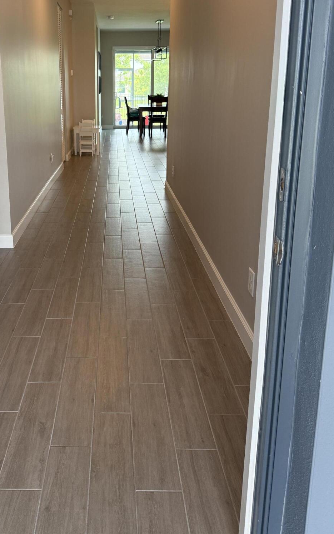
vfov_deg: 56.1
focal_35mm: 34
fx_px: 495
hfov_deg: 36.9
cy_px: 202
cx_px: 111
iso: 160
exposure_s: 1/120
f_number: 1.78
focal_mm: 6.76
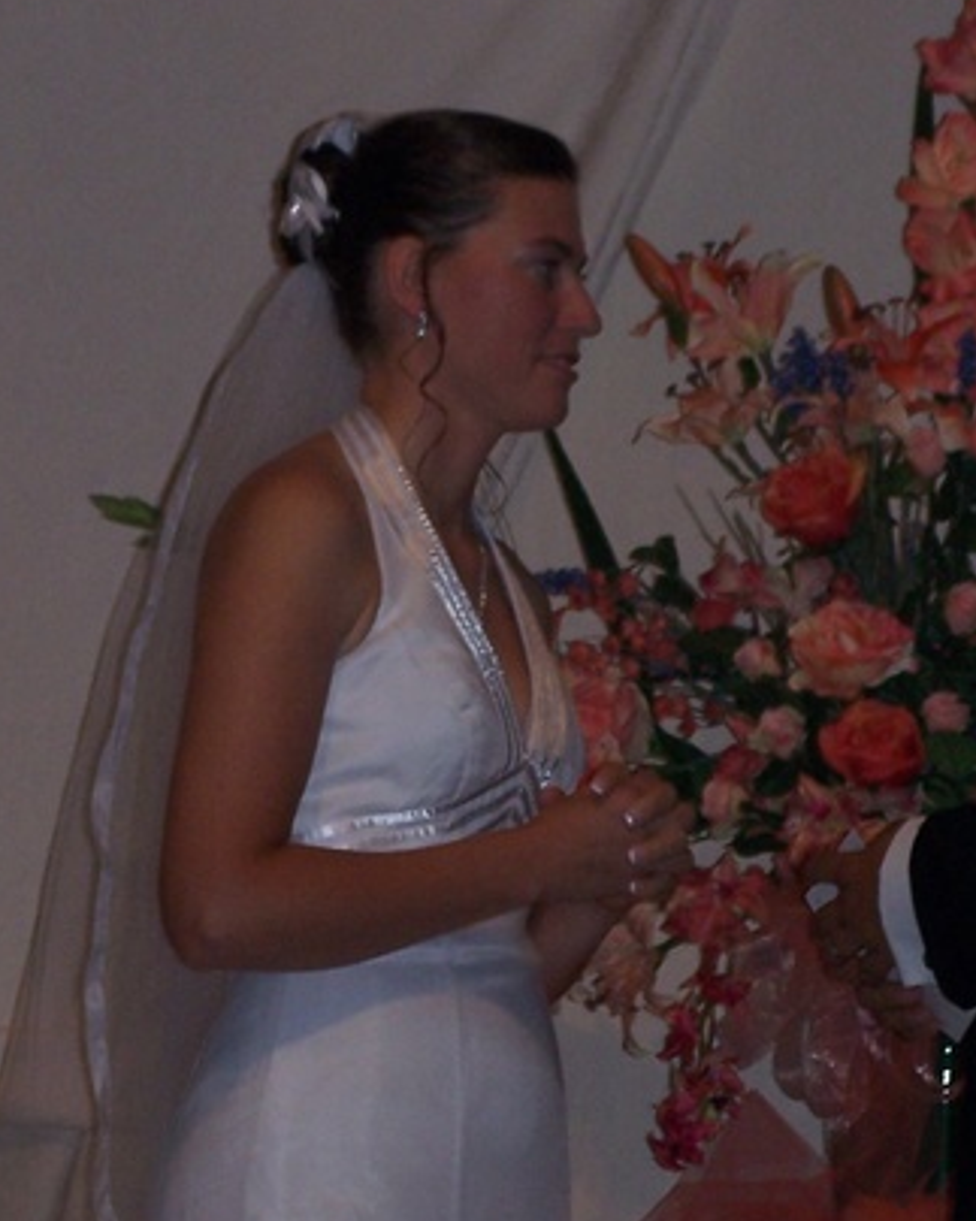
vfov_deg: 7.5
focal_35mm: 258
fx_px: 9319
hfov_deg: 6.0
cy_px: 532
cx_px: 257
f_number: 3.2
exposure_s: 1/90
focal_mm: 23.1
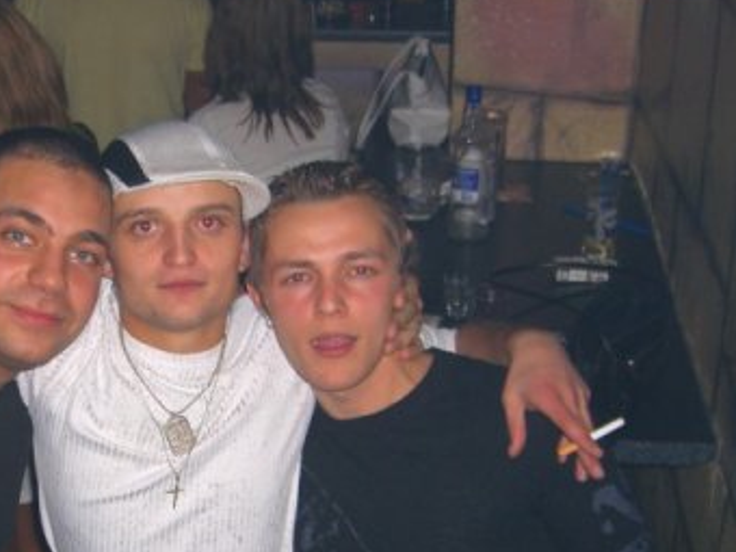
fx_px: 1425
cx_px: 175
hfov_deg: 28.5
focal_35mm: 67
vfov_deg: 21.7
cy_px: 422
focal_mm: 7.9
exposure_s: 1/60
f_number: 2.8
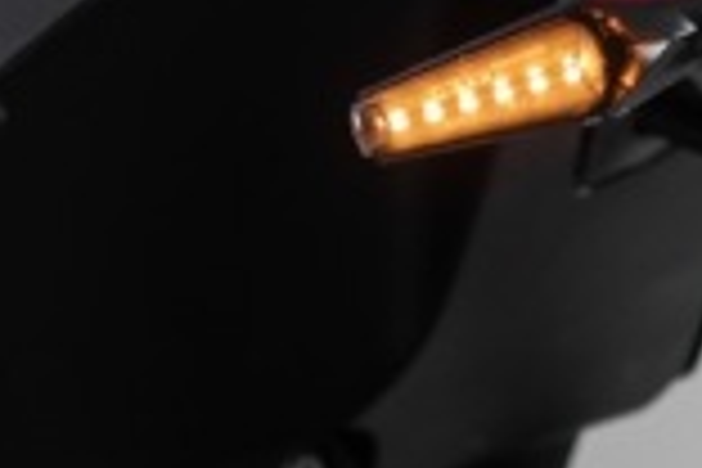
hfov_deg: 3.2
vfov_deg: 2.1
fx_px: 12713
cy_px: -256
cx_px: 819
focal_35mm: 652
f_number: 3.5
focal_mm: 85
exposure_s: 1/80
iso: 100
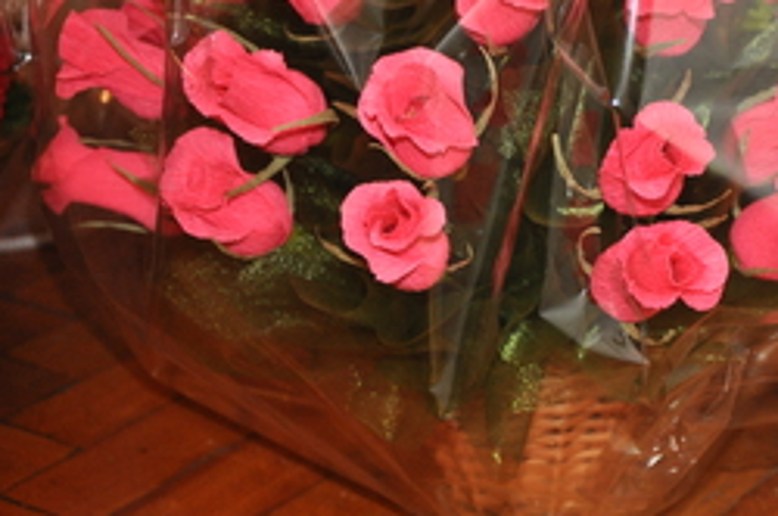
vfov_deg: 12.6
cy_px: 89
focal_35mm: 108
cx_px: 551
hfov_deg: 18.9
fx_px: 2331
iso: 800
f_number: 4.5
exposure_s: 1/60
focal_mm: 40
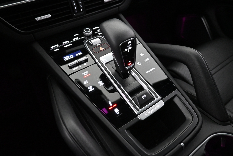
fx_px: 155
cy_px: 78
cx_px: 116
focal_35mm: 24
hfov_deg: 73.7
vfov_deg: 53.1
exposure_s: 1/50
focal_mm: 16
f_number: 3.5
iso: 4000
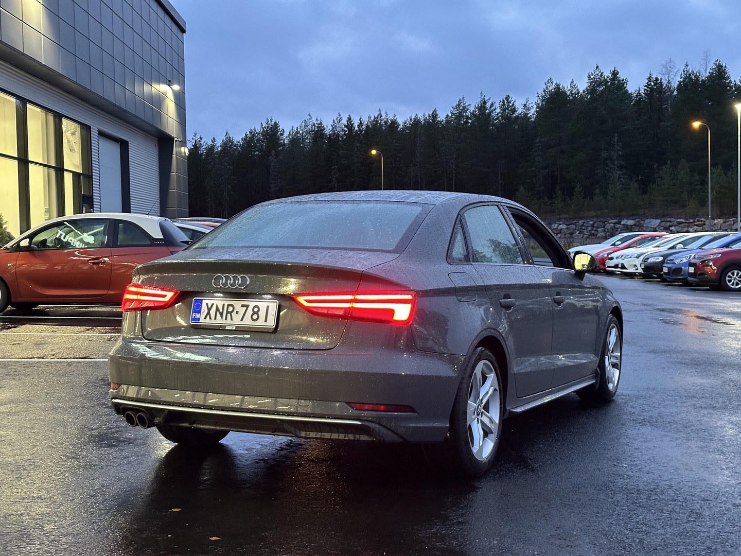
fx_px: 1028
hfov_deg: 39.7
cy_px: 278
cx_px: 370
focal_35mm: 48
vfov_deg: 30.3
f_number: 1.78
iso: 500
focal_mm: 6.86
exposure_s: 1/37
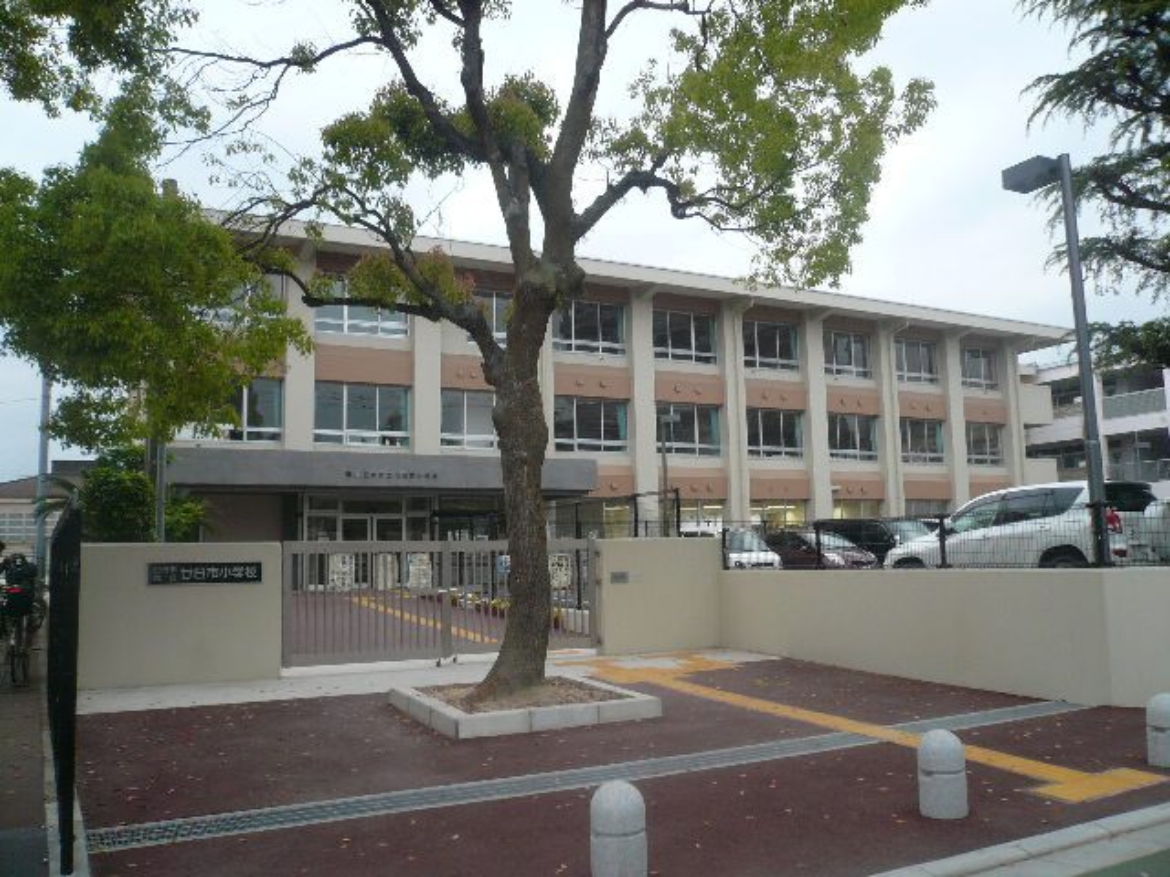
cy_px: 438
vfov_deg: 49.7
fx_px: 946
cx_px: 585
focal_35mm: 28
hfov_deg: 63.4
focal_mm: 4.6
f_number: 2.8
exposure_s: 1/40
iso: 125
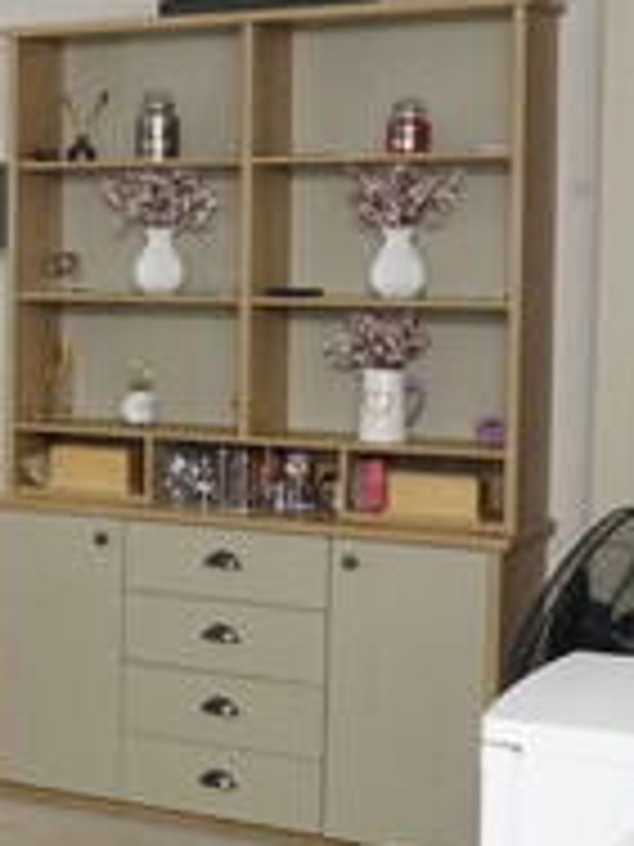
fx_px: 2051
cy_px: 344
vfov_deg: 23.3
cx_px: -612
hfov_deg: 14.7
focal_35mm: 84
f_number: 16
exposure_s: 1/60
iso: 3200
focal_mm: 16
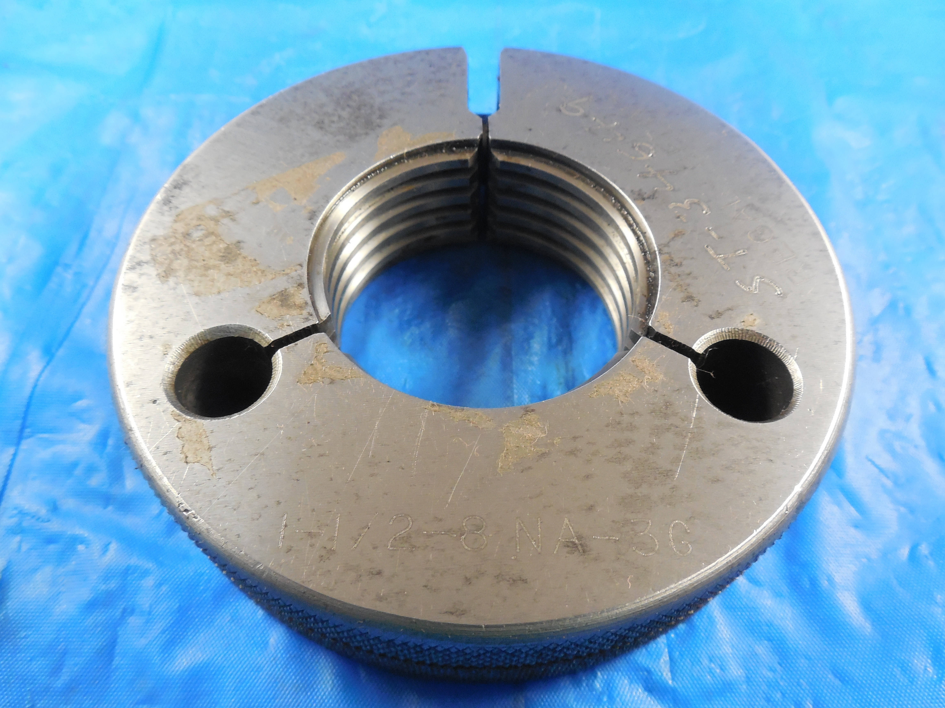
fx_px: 682
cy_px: 354
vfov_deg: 54.9
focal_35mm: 25
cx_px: 472
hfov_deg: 69.4
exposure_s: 1/25
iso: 400
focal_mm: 4.5
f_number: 3.3
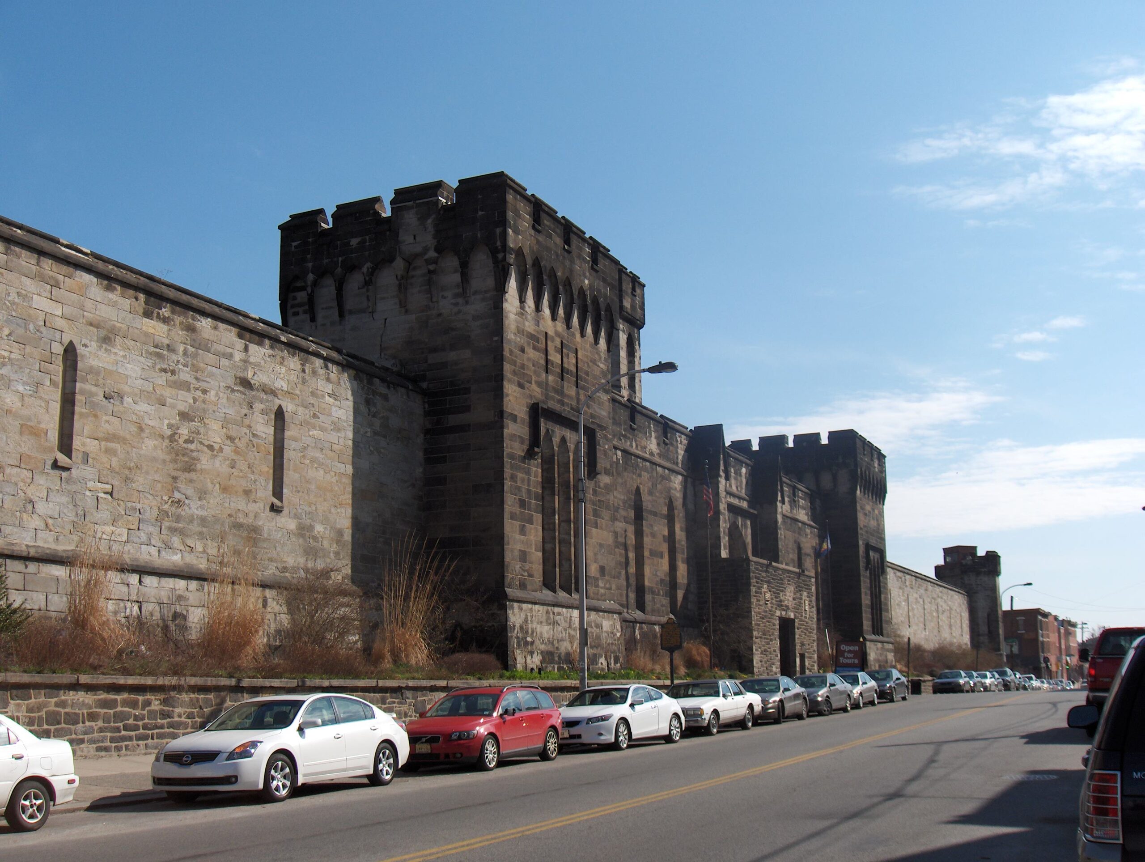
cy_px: 431
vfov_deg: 36.9
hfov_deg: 47.8
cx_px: 572
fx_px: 1292
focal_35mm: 39
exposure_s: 1/629
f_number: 4.8
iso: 50
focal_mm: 8
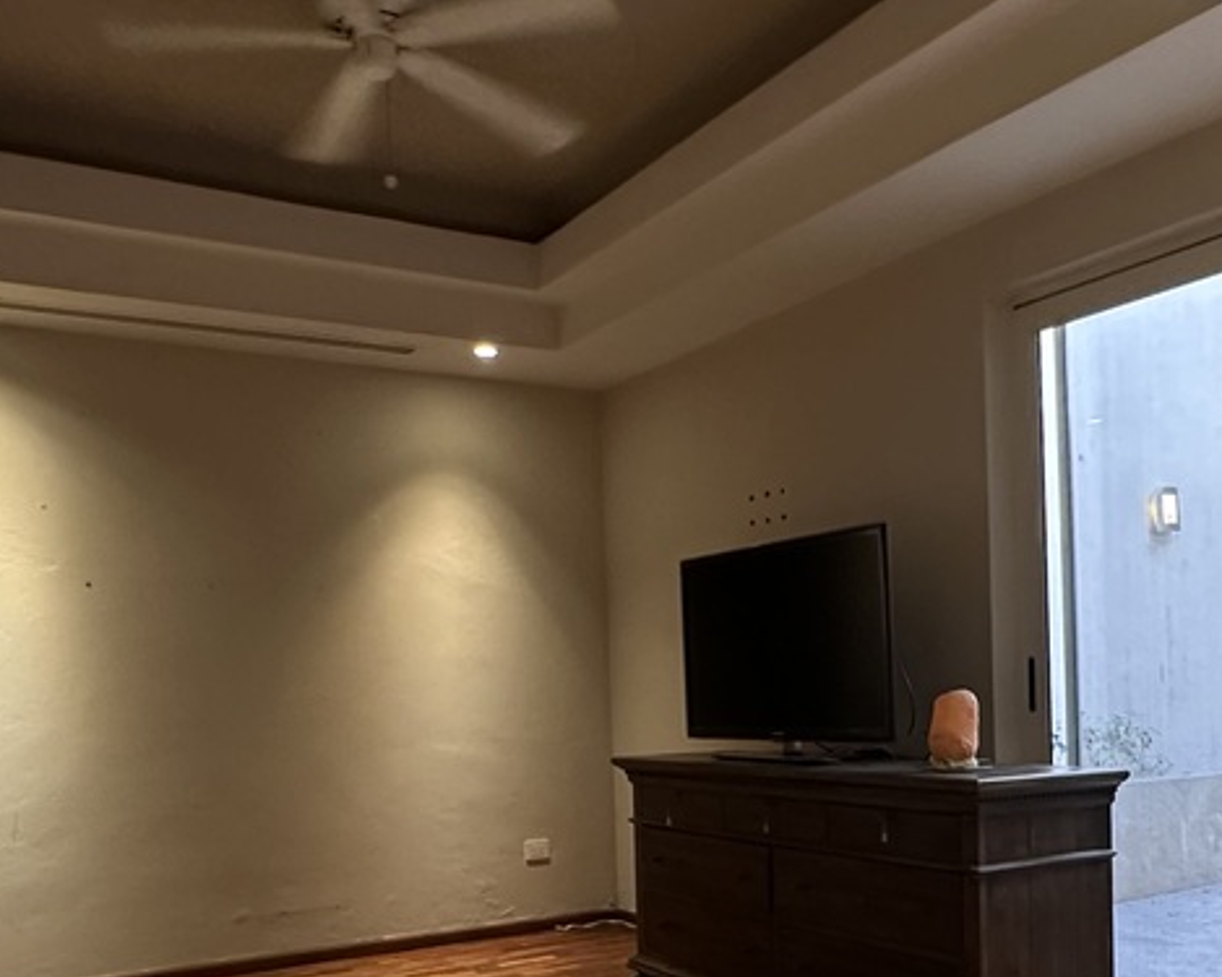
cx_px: 628
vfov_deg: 41.2
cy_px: 709
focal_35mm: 35
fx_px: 1266
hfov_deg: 51.5
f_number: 2.2
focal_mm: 2.22
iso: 500
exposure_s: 1/60
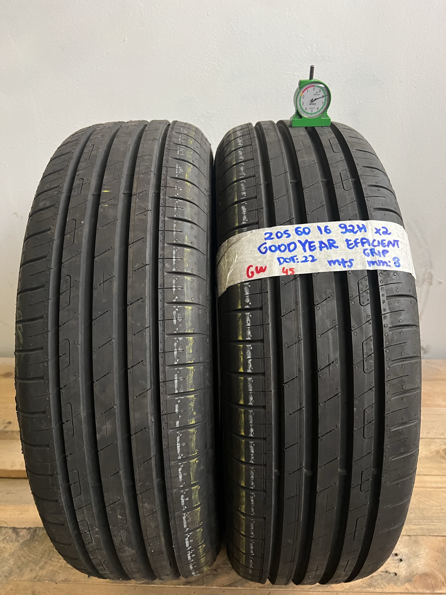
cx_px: 223
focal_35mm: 26
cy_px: 298
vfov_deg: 67.3
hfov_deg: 53.1
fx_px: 447
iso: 250
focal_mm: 5.7
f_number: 1.5
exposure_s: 1/50
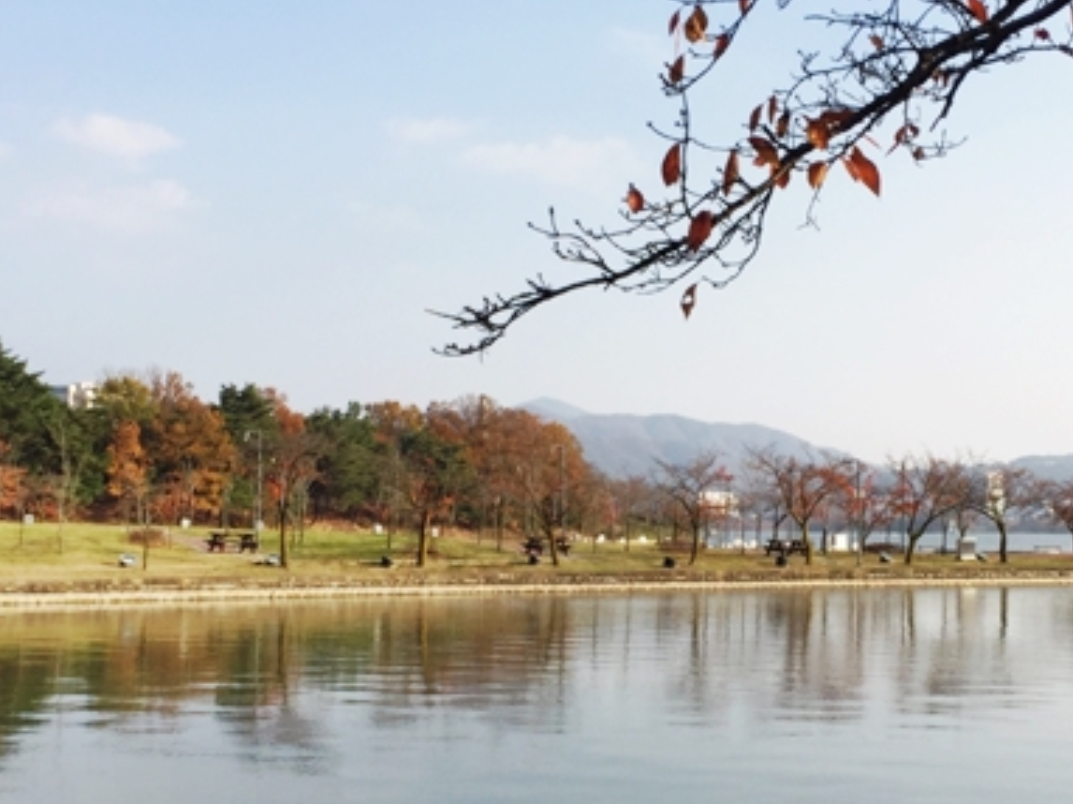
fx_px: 1766
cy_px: 474
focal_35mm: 57
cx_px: 621
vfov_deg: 25.6
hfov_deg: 33.7
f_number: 2.2
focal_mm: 4.15
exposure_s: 1/1522
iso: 32
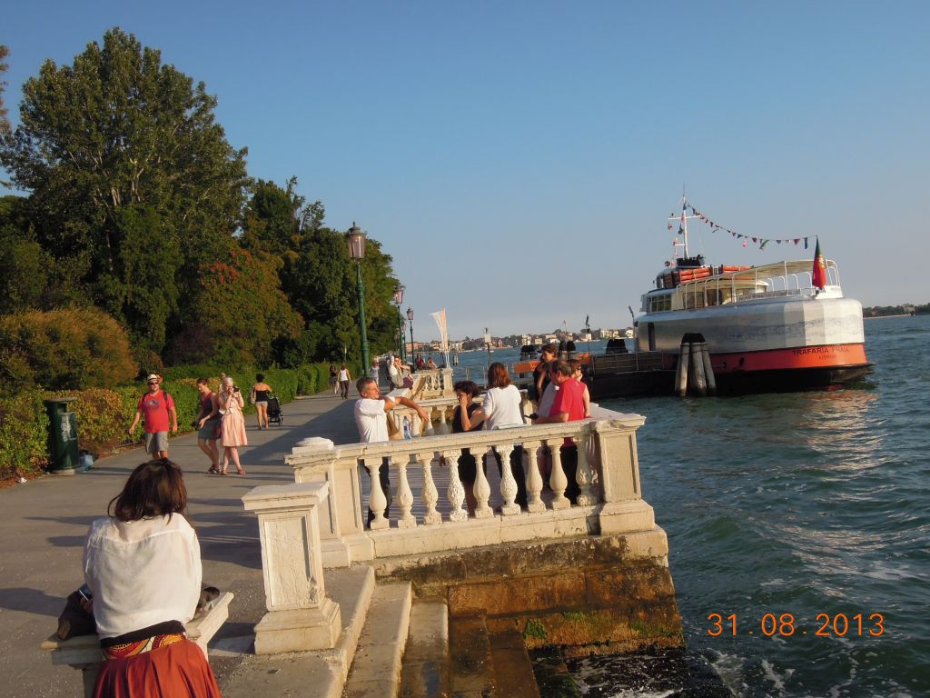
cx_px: 465
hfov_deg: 46.8
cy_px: 349
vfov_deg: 36.0
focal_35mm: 40
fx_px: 1075
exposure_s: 1/1250
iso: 160
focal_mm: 7.2
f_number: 4.1
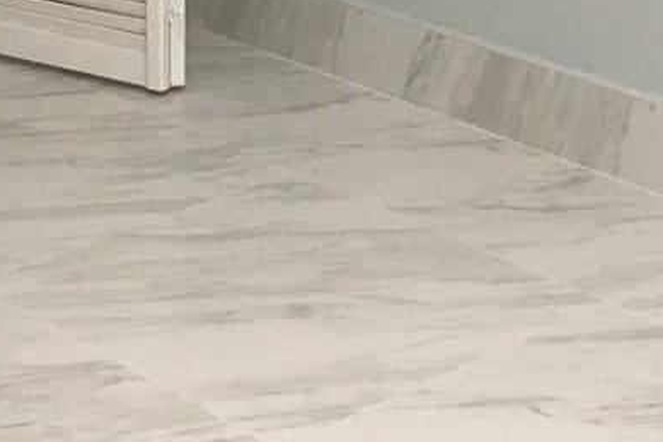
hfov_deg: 16.4
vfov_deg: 10.6
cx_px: 172
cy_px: -241
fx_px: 2283
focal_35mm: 124
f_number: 2.2
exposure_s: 1/30
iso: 32
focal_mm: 4.15
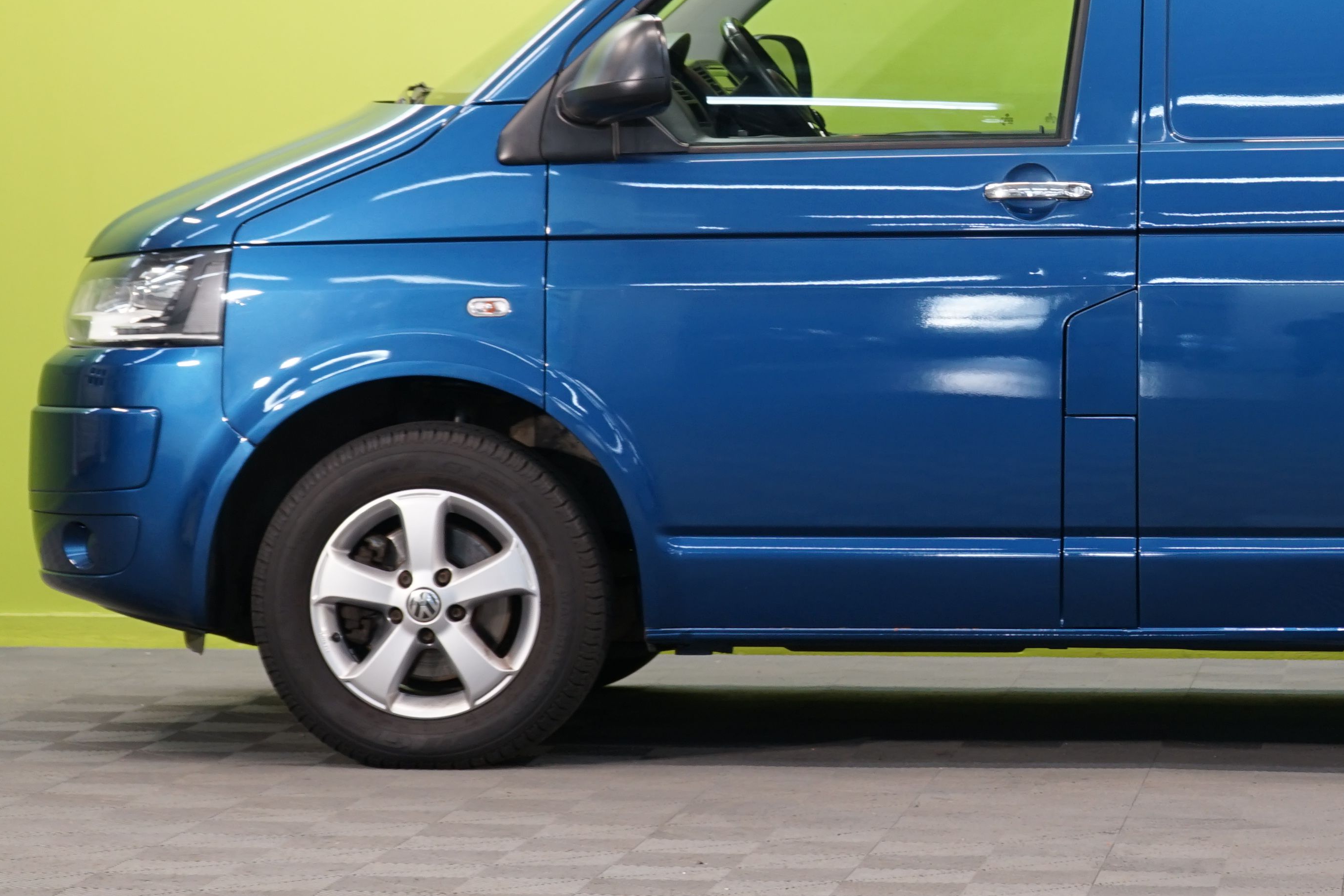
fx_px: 5487
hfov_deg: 13.8
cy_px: 242
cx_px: 1354
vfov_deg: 9.3
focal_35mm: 147
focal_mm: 67
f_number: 5.6
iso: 400
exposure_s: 1/20
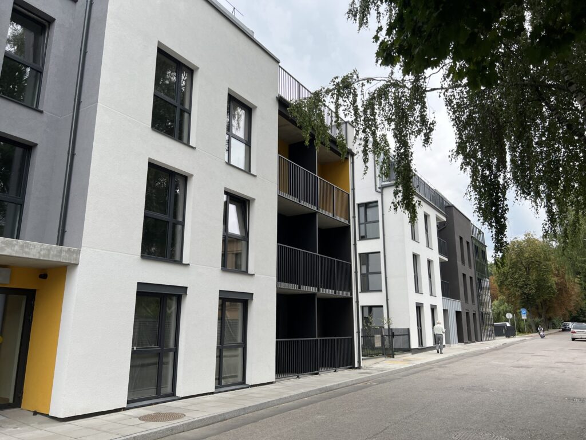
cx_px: 293
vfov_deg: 53.1
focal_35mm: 26
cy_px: 220
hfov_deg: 67.3
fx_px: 440
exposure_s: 1/1058
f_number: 1.5
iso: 50
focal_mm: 5.7
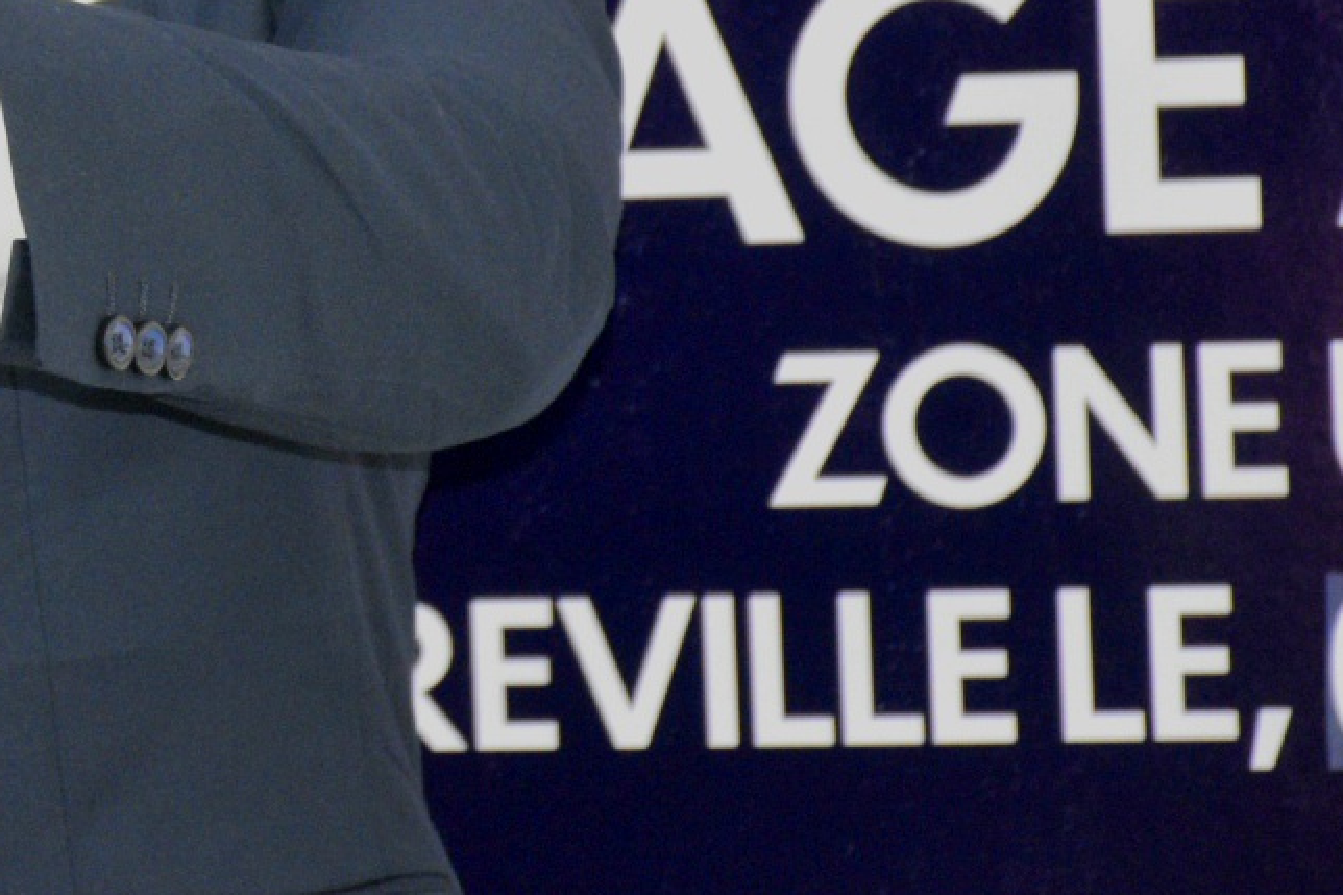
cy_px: -163
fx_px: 14778
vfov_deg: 3.5
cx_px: -275
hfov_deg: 5.2
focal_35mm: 396
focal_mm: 105
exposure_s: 1/60.2
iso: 2200
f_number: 5.6
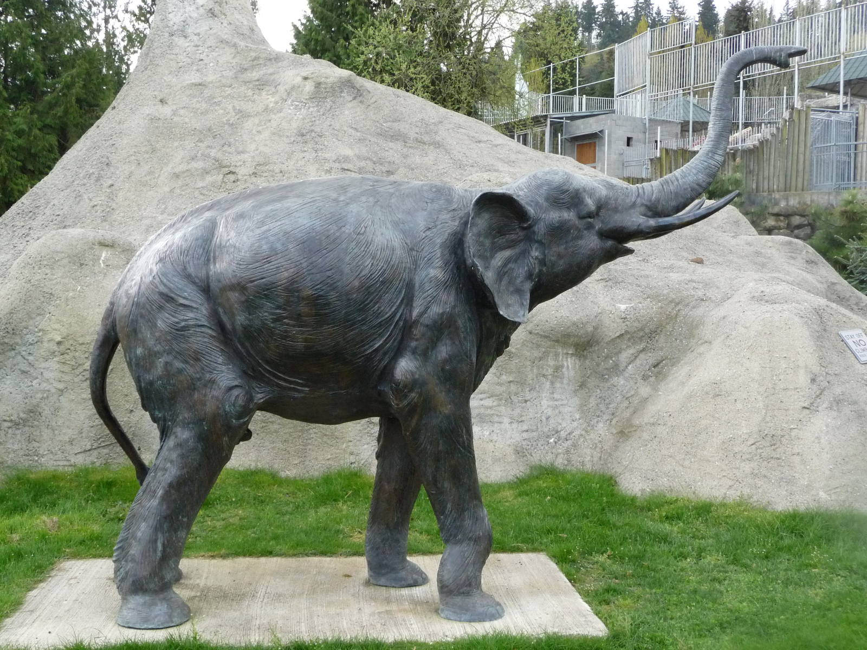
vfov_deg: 36.0
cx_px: 434
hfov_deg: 46.8
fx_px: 1002
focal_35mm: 40
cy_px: 325
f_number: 3.9
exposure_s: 1/500
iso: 400
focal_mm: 6.7
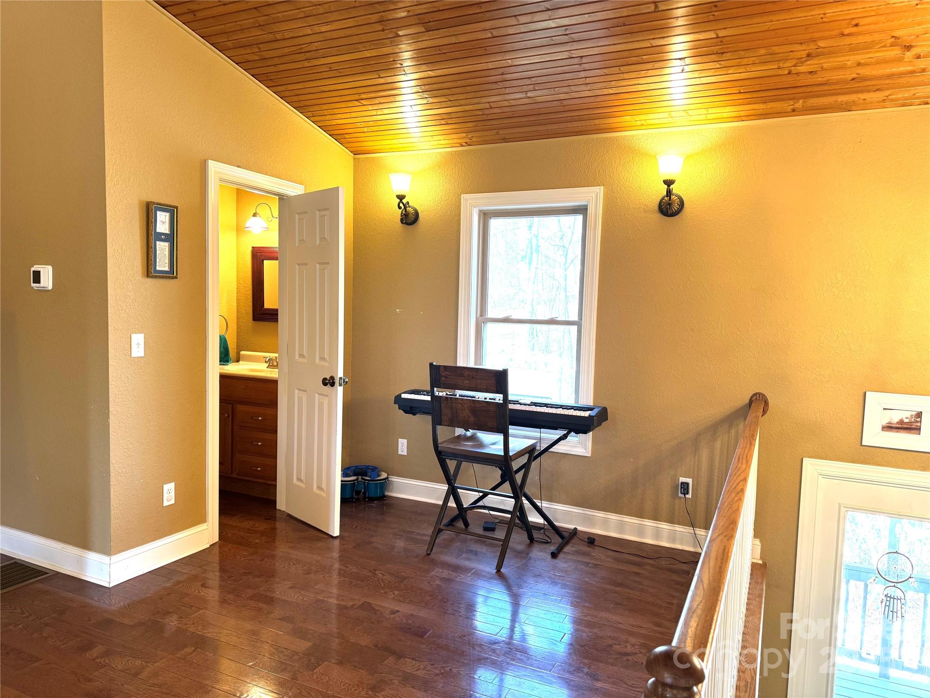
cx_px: 465
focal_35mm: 24
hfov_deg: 71.6
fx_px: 645
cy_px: 349
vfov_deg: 56.8
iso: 160
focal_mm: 6.76
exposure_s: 1/60
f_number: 1.78
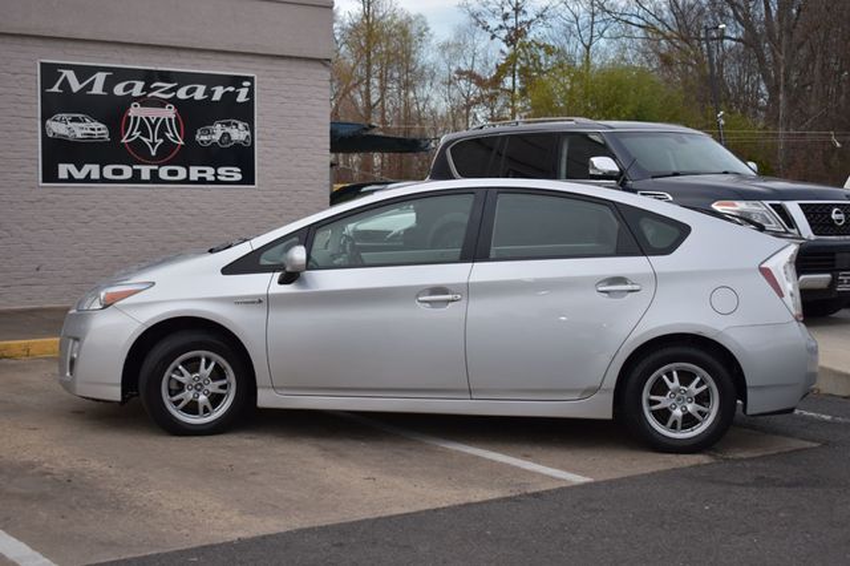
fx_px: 1345
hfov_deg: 35.1
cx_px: 425
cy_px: 283
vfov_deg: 23.8
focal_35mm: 57
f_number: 4.8
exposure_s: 1/250
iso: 200
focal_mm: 38
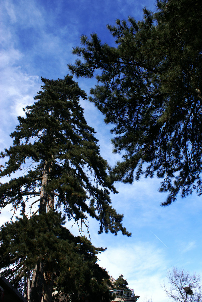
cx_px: 101
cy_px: 151
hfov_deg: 43.7
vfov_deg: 61.9
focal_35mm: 30
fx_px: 252
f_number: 11
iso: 100
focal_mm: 20
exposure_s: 1/200
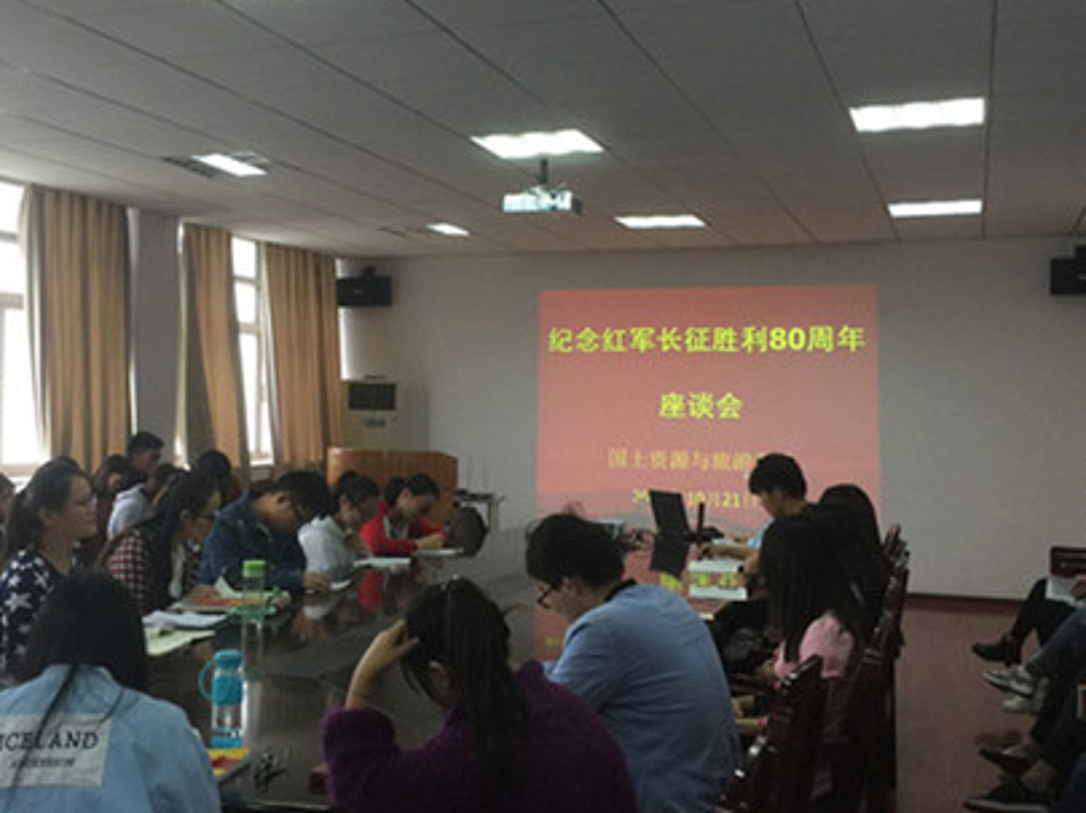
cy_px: 373
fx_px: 1348
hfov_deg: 43.6
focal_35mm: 43
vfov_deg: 33.5
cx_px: 429
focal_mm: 4.15
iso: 64
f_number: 2.2
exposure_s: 1/33
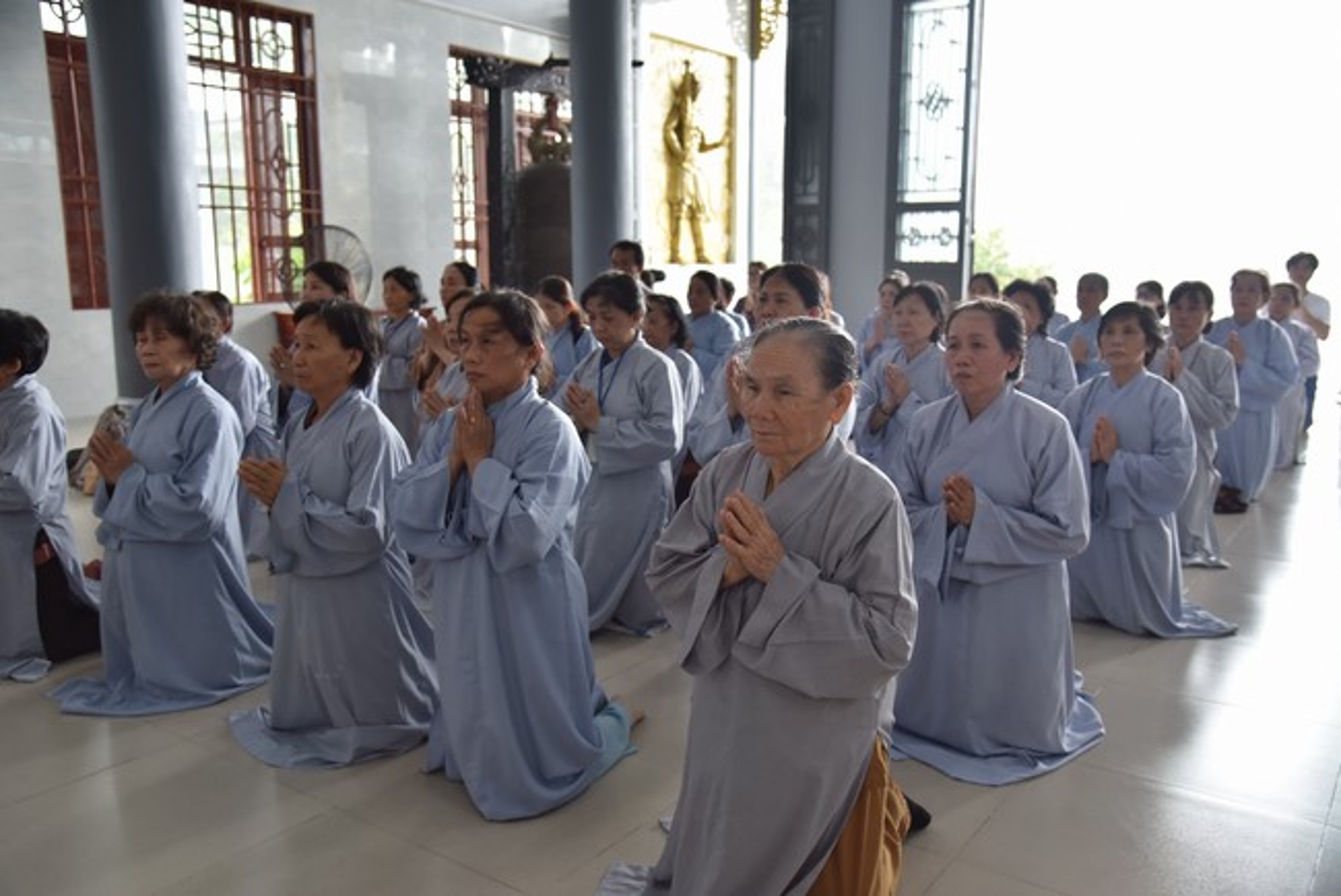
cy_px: 448
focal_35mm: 30
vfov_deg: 43.6
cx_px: 670
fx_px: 1118
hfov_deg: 61.9
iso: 1000
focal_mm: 30
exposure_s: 1/60
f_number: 4
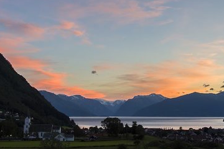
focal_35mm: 65
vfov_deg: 20.9
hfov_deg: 30.9
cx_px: 131
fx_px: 404
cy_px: 81
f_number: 6.3
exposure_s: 1/40
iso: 640
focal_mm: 26
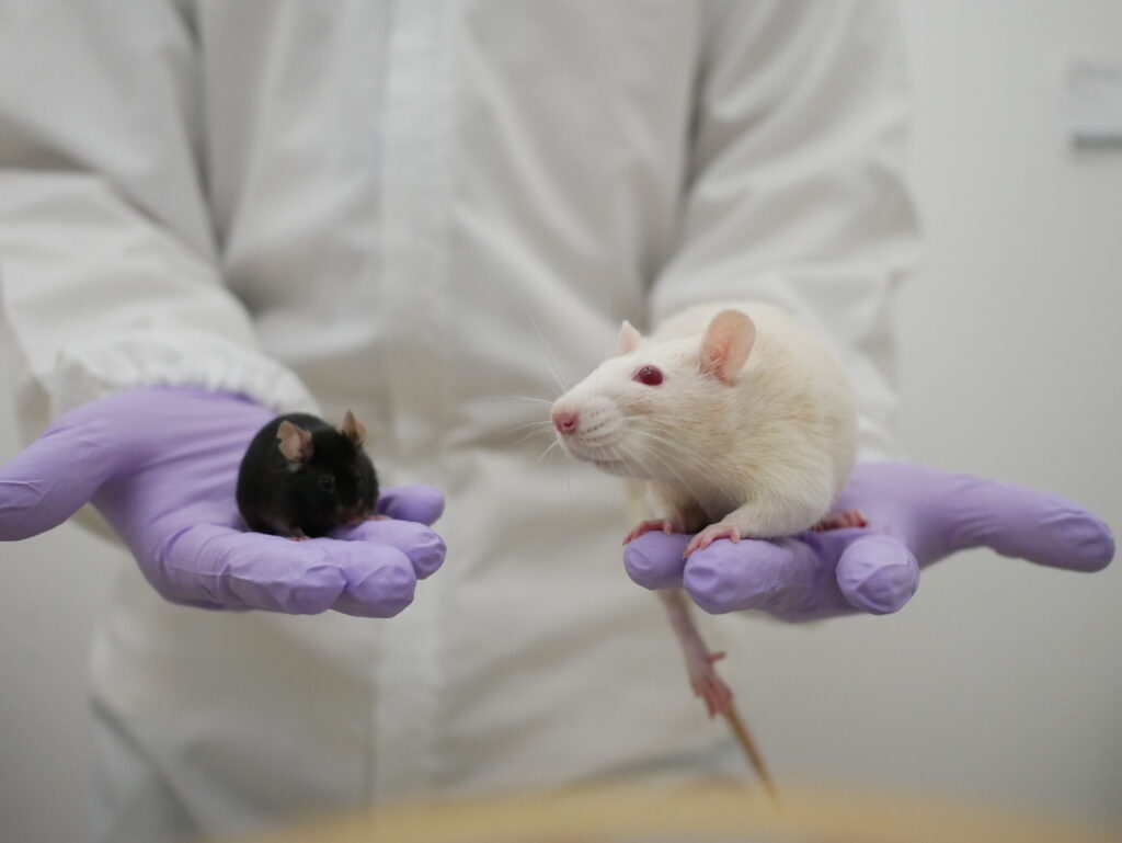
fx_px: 973
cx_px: 561
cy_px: 422
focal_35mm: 30
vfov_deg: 46.8
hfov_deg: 59.9
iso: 1250
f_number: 1.7
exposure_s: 1/60
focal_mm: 15
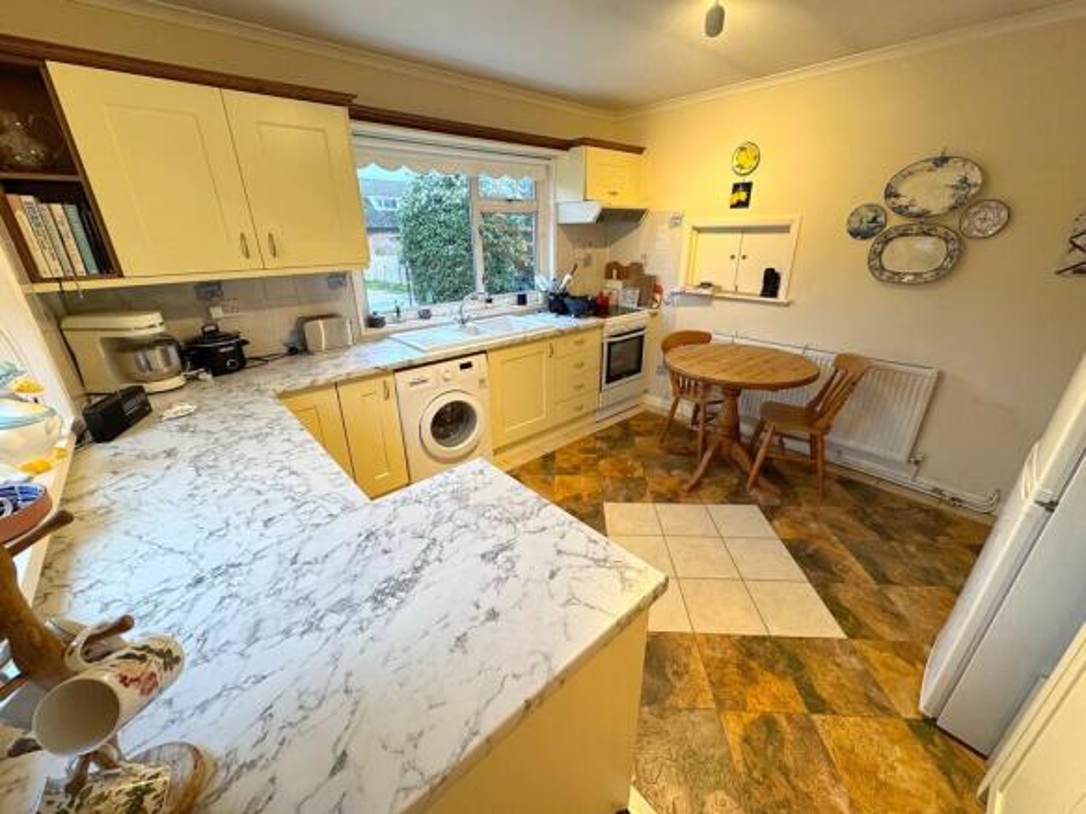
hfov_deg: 102.1
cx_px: 543
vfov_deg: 85.7
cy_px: 407
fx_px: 439
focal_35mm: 14
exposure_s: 1/50
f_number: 2.2
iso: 160
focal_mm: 2.22
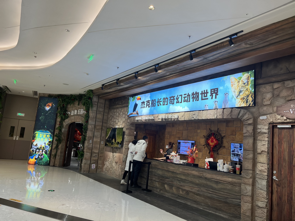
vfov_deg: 53.1
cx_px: 148
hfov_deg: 67.3
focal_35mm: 26
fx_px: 222
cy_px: 110
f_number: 1.6
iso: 80
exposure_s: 1/100
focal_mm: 5.1
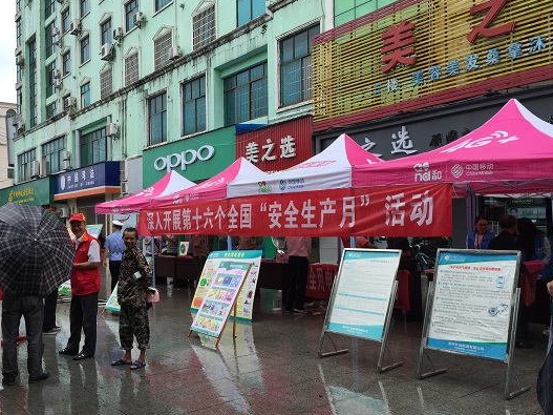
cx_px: 252
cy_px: 233
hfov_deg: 55.3
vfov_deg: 42.8
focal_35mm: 33
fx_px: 527
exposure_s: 1/807
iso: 32
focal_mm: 4.15
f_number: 2.2
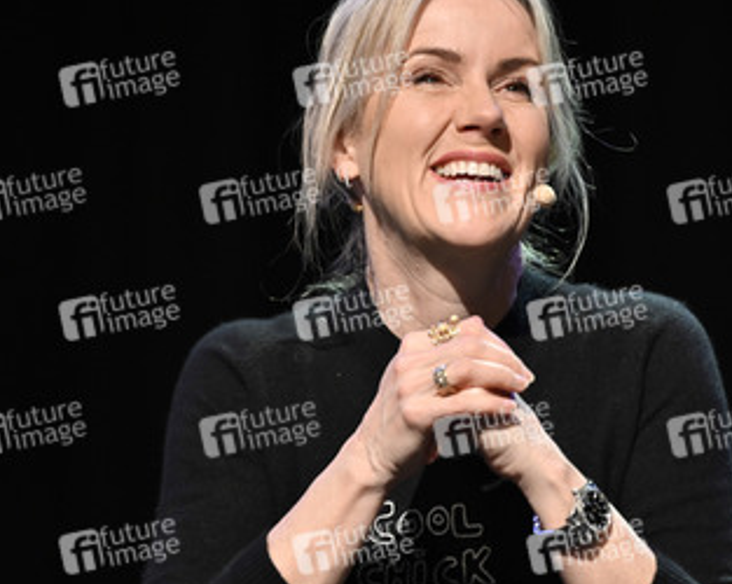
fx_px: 5413
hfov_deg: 7.7
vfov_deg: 6.2
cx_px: 525
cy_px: 255
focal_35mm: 250
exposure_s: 1/320
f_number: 2.8
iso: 1600
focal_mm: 185
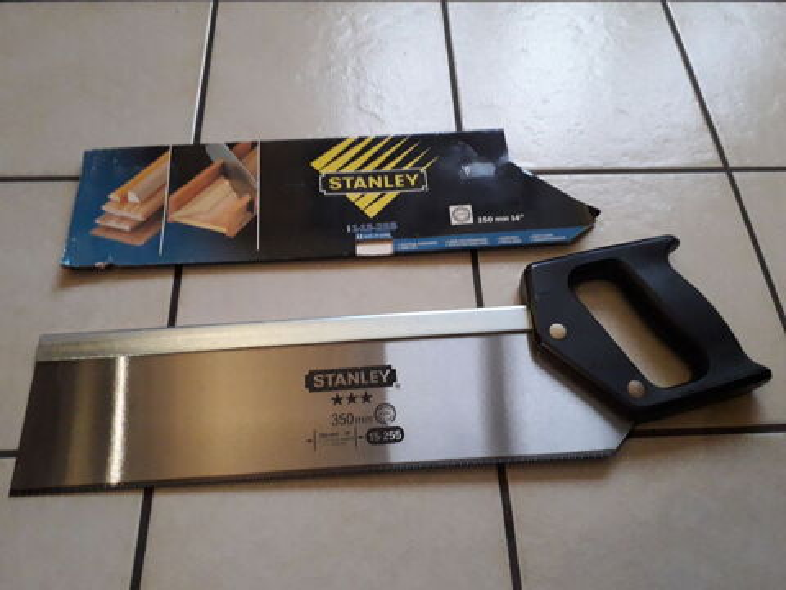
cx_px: 393
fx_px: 613
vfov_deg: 51.4
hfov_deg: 65.3
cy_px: 295
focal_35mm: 27
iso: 400
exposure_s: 1/25
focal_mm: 3.6
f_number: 1.9
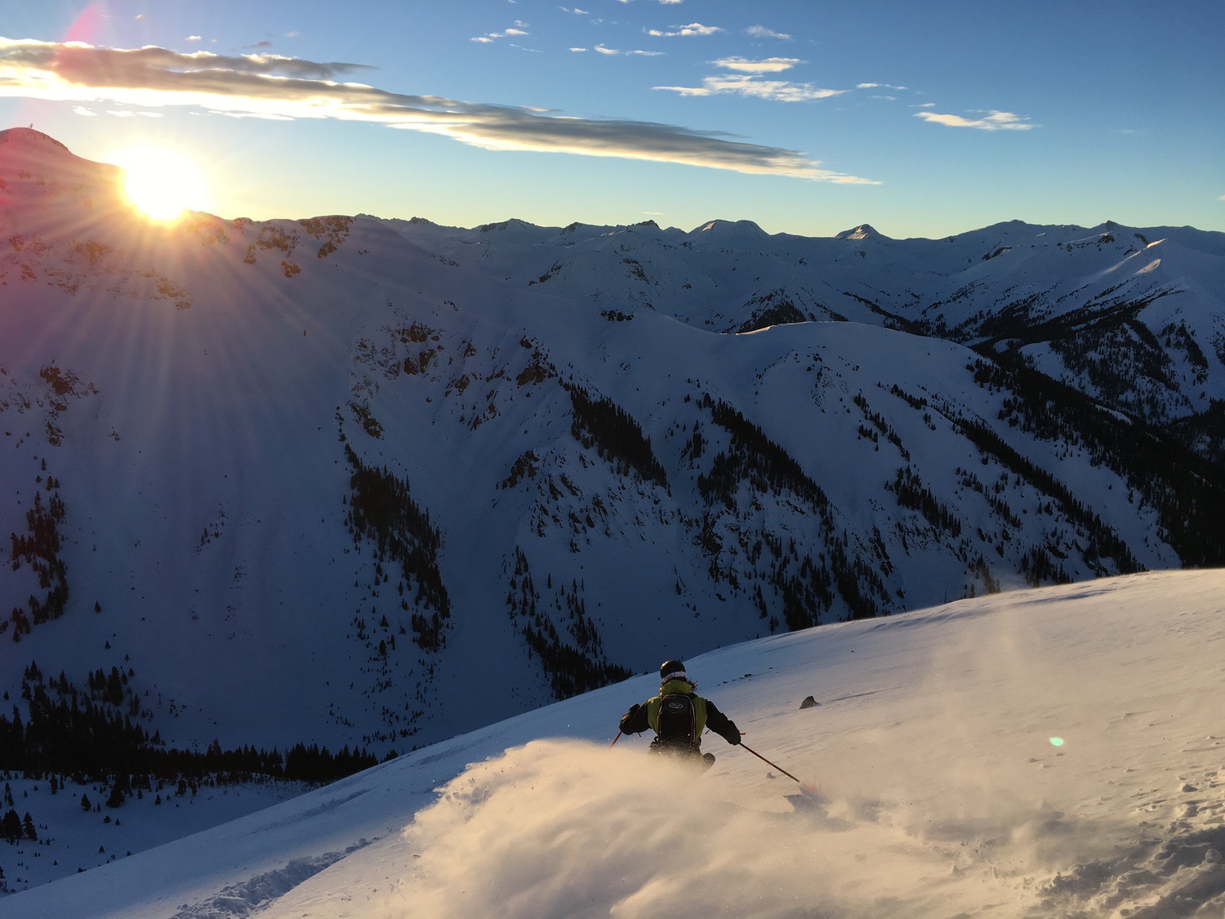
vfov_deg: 48.2
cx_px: 612
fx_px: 1026
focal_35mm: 29
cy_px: 460
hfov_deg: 61.7
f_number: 2.2
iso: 25
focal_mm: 4.15
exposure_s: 1/884
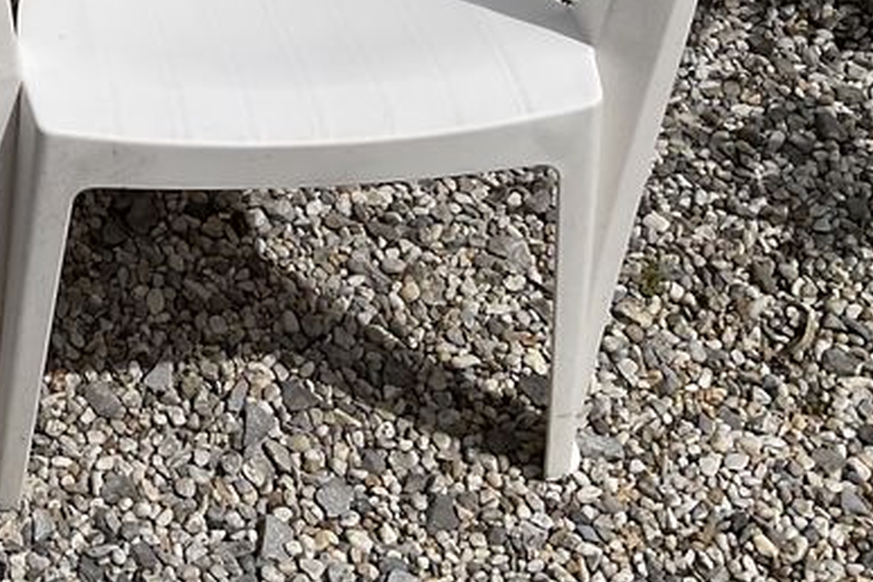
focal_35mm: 78
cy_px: -120
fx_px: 1891
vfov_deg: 16.7
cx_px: -59
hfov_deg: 24.4
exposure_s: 1/8621
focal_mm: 3
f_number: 1.8
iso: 16
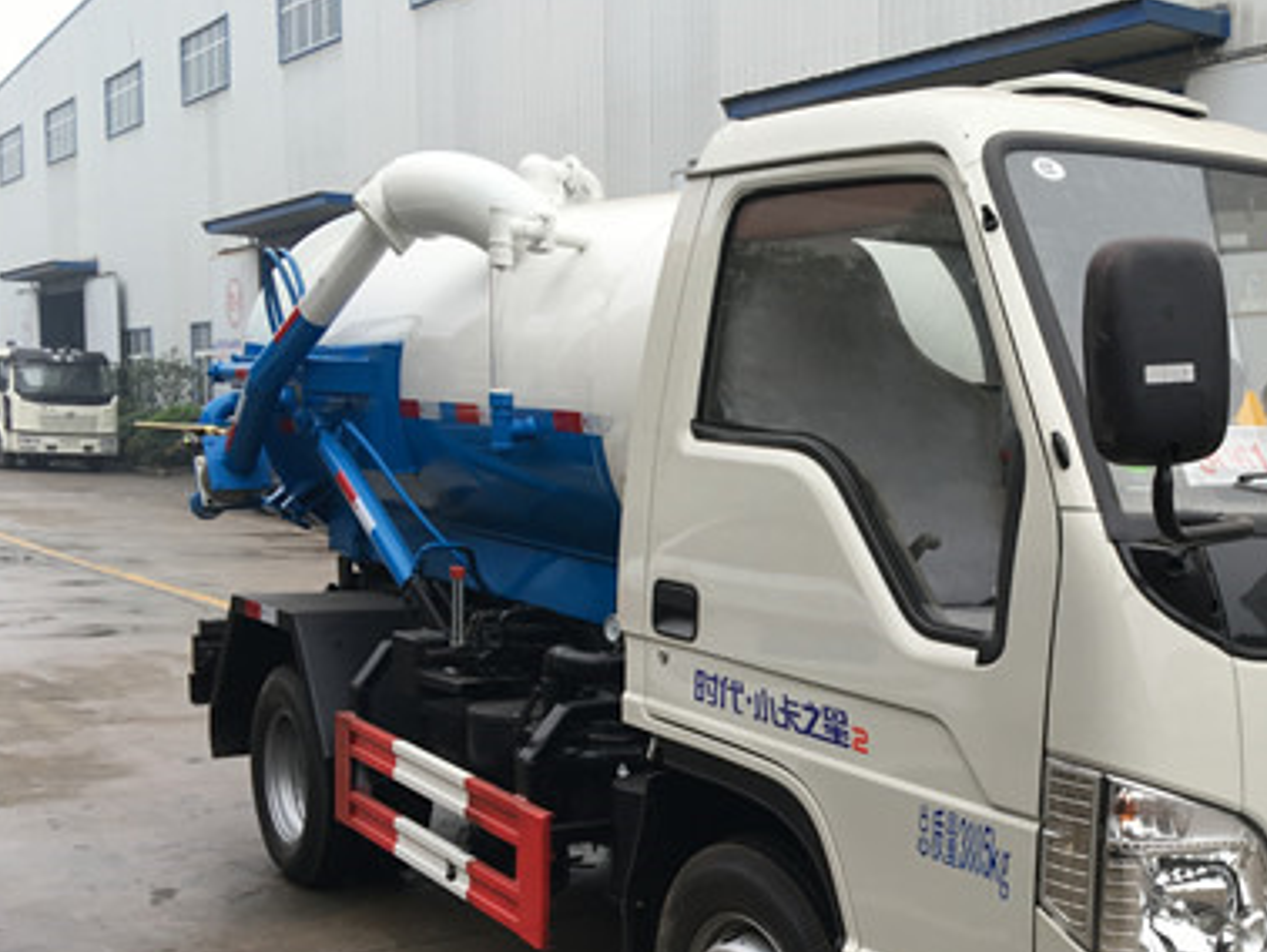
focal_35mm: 46
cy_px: 711
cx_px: 945
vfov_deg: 31.0
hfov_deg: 40.1
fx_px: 1685
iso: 25
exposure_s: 1/123
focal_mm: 4.15
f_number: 2.2
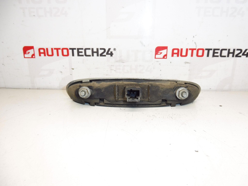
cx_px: 124
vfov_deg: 54.9
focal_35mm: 25
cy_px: 93
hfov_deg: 69.4
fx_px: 179
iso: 200
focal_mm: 4.4
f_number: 3.5
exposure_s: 1/200
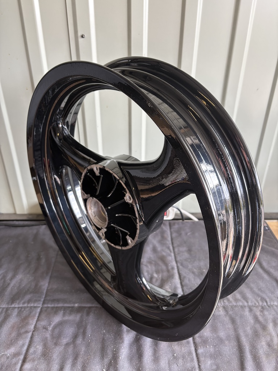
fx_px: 278
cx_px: 139
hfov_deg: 53.1
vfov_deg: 67.3
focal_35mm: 26
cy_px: 186
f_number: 1.6
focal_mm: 5.96
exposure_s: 1/121
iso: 125
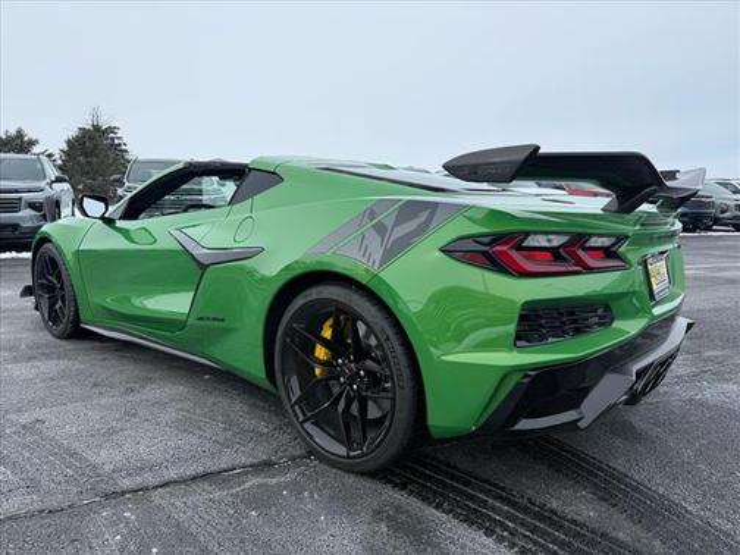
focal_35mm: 24
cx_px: 370
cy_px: 278
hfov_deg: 71.6
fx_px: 513
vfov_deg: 56.8
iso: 80
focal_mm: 6.76
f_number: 1.78
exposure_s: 1/5319
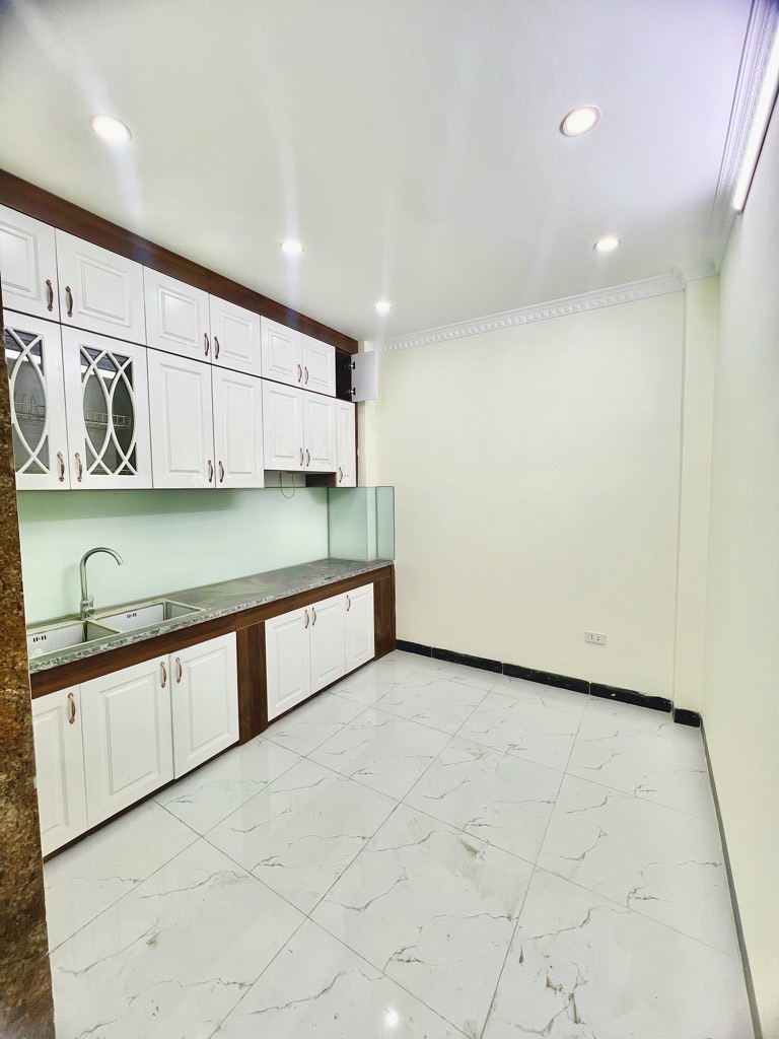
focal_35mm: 13
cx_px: 390
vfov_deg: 106.2
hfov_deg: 89.9
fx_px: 390
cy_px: 520
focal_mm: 1.57
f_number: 1.8
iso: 50
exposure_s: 1/99
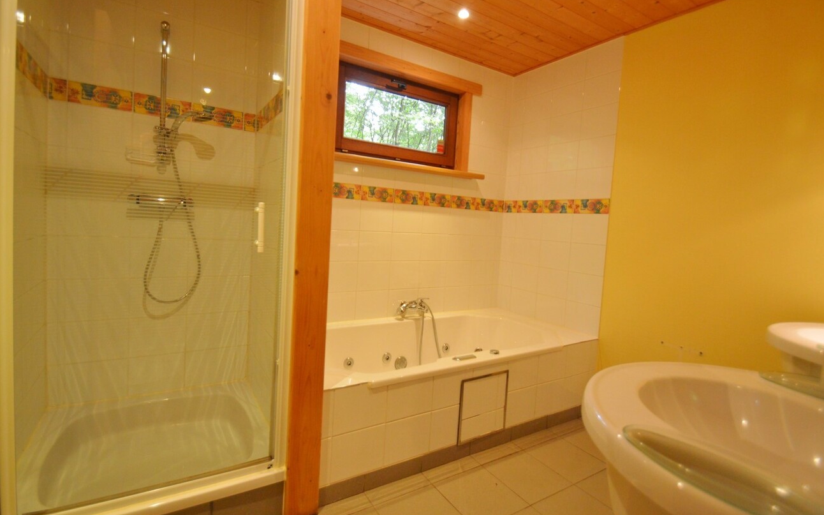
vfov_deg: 71.1
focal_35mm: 16
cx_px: 410
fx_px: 359
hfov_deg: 97.8
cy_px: 234
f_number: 3.5
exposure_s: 1/60
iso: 900
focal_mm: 10
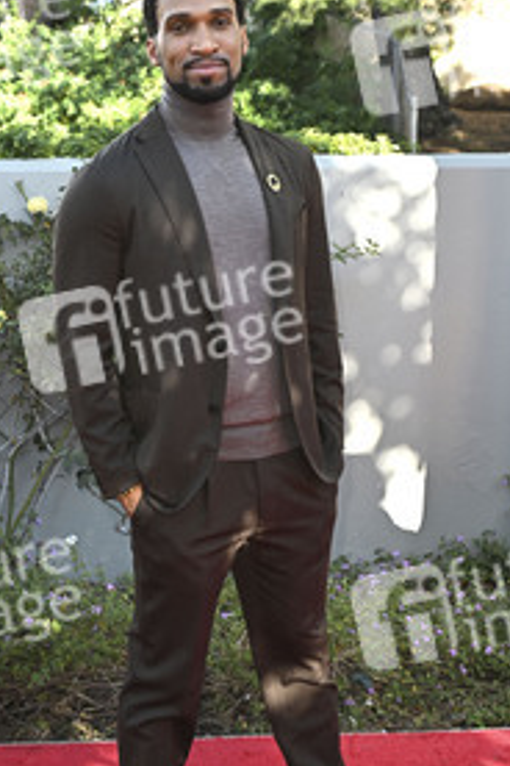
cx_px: 241
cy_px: 466
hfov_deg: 24.6
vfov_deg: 36.1
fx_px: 1169
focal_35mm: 55
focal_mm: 38
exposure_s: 1/320
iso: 640
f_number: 5.6
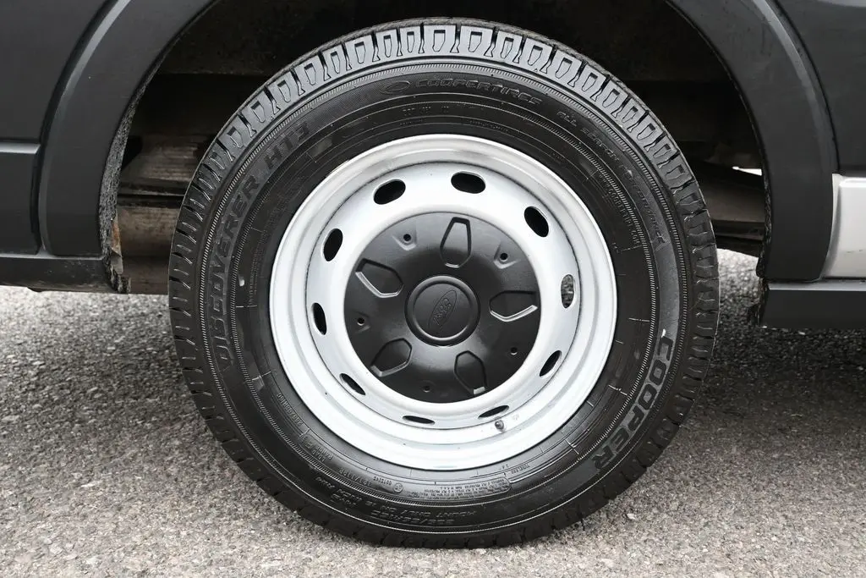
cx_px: 433
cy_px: 289
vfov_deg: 35.5
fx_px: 902
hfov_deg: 51.3
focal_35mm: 38
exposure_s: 1/125
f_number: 4.2
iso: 1250
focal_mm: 25
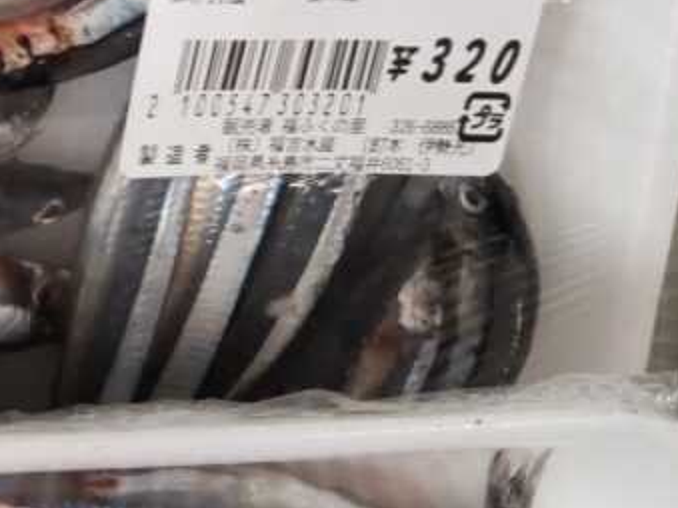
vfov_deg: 20.2
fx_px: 1331
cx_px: -162
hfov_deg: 25.3
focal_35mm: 68
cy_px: -112
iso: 225
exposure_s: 1/40
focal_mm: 3.43
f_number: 2
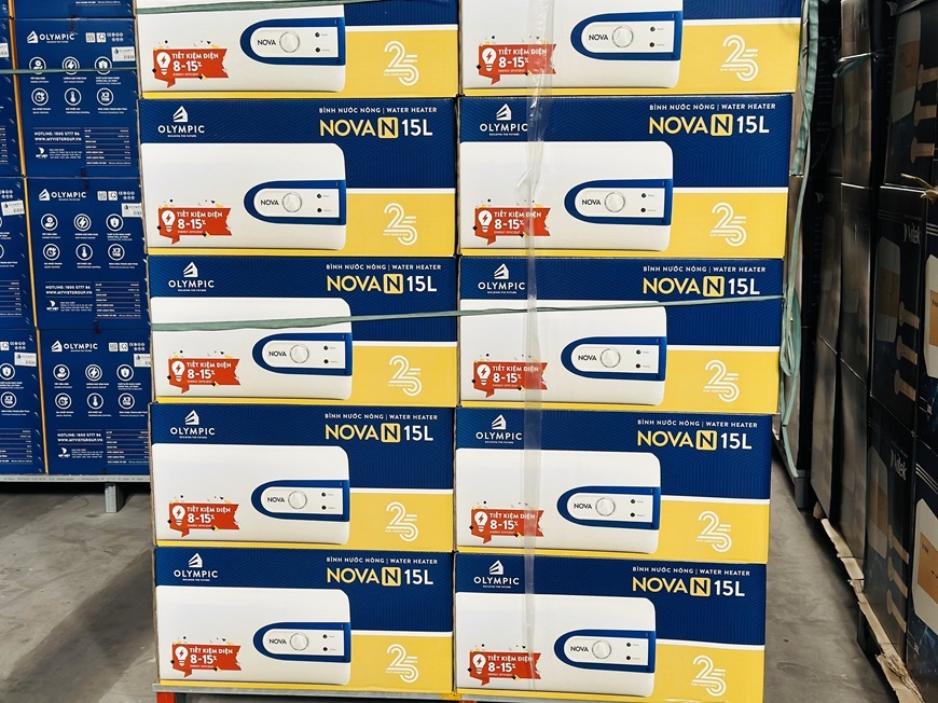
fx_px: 1300
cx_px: 469
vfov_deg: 30.3
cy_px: 352
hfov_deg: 39.7
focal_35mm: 48
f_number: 1.78
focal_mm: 6.86
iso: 160
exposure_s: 1/60
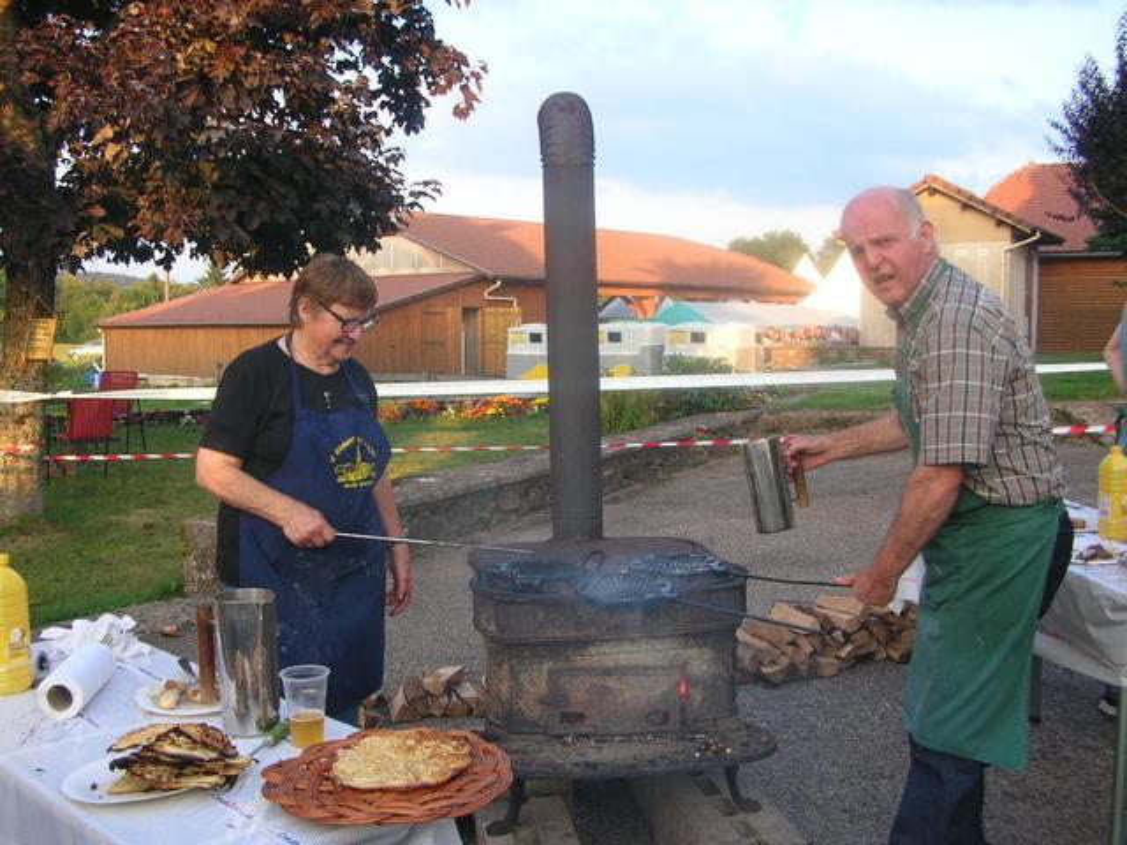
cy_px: 422
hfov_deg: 52.6
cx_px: 564
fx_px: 1140
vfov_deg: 40.7
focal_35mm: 35
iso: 50
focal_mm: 5.8
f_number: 2.8
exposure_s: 1/67.5
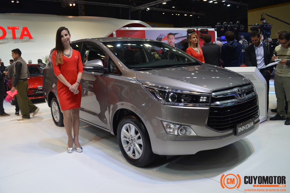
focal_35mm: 28
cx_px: 141
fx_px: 226
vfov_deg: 46.4
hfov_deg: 65.5
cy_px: 95
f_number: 5
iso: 400
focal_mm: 18
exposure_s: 1/100
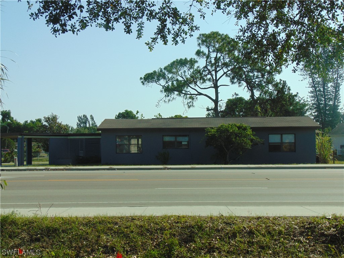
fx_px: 596
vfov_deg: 24.4
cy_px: 129
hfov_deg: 32.2
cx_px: 172
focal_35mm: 60
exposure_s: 1/200
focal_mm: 10.8
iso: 80
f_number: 9.3
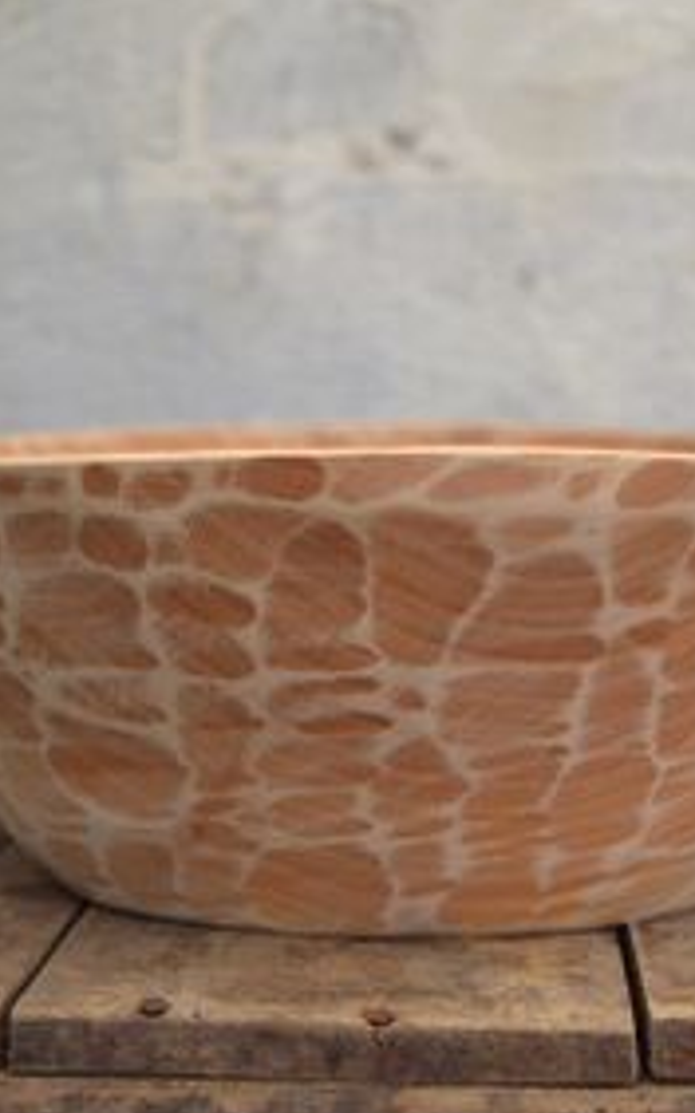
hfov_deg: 15.7
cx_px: 403
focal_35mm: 83
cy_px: 568
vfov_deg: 24.9
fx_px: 2518
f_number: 4.2
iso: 800
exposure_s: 1/13
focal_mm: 34
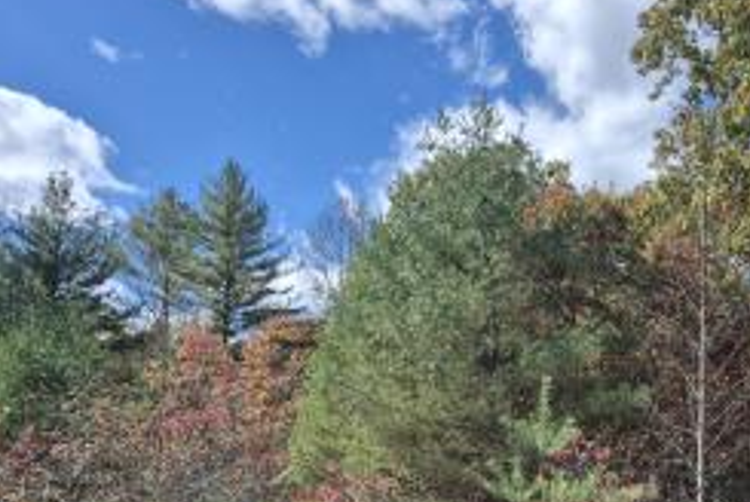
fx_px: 813
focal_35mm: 39
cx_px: 609
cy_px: 419
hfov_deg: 46.6
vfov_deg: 33.1
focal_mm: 5.4
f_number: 1.8
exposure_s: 1/1404
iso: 25
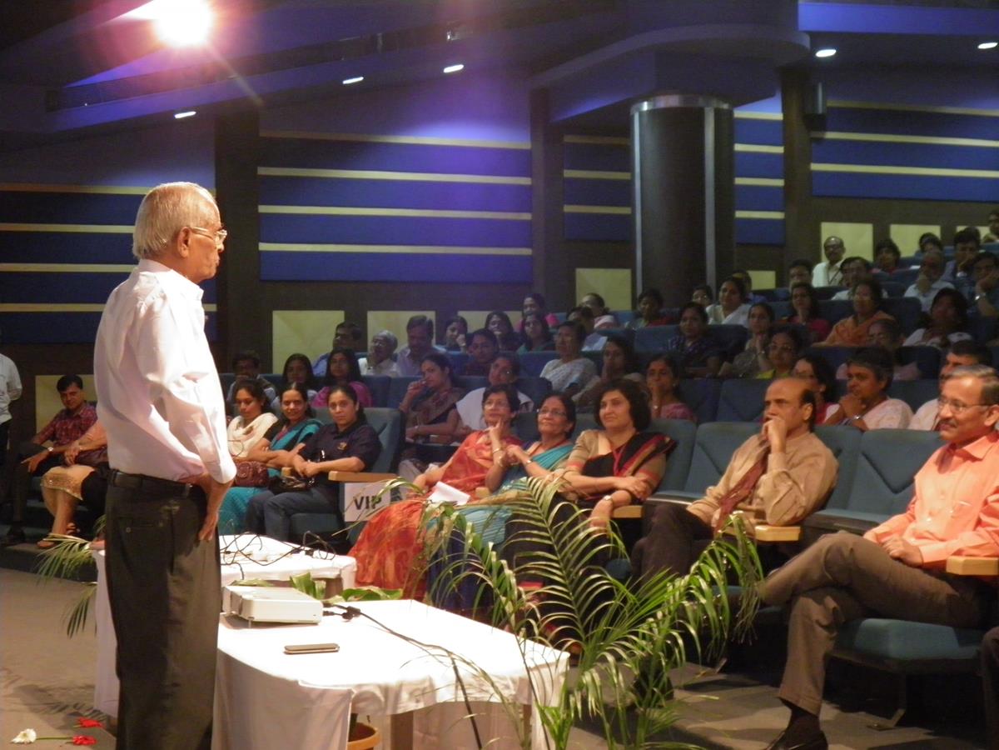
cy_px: 375
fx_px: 1587
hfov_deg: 34.9
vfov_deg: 26.6
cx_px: 500
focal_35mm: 55
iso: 400
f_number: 3.6
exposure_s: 1/15
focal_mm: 10
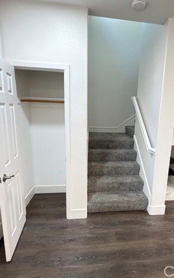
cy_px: 139
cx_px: 111
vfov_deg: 85.1
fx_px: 152
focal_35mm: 20
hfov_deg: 58.7
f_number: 2.2
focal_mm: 2.22
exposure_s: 1/60
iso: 800
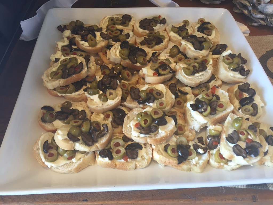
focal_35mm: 29
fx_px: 229
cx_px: 136
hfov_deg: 61.7
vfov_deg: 48.2
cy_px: 102
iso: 64
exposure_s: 1/30
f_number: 2.2
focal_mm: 4.15
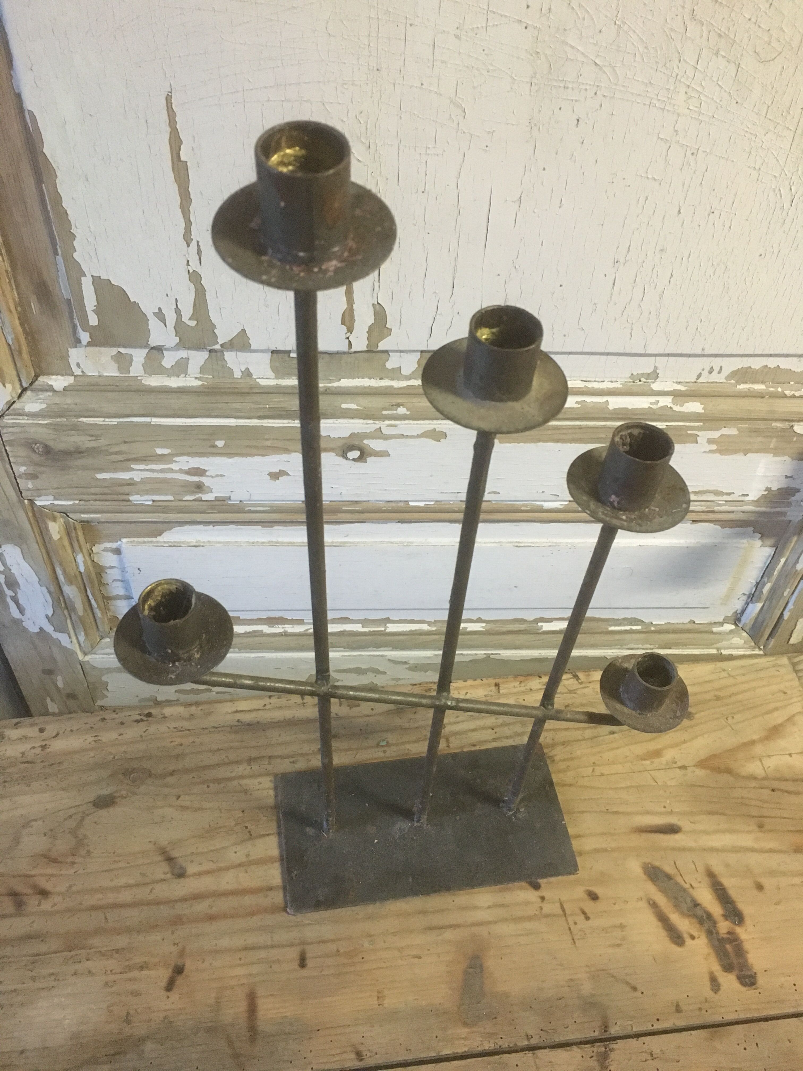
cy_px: 536
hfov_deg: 48.2
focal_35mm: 29
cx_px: 402
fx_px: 897
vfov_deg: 61.7
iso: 320
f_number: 2.2
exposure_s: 1/17
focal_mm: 4.15
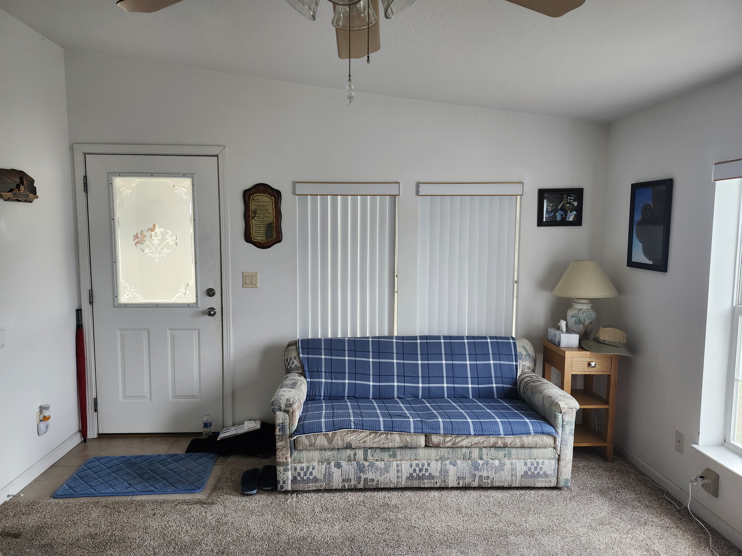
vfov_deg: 58.9
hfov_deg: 73.9
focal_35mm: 23
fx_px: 493
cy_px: 278
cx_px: 371
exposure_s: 1/120
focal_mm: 5.54
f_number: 1.8
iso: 200
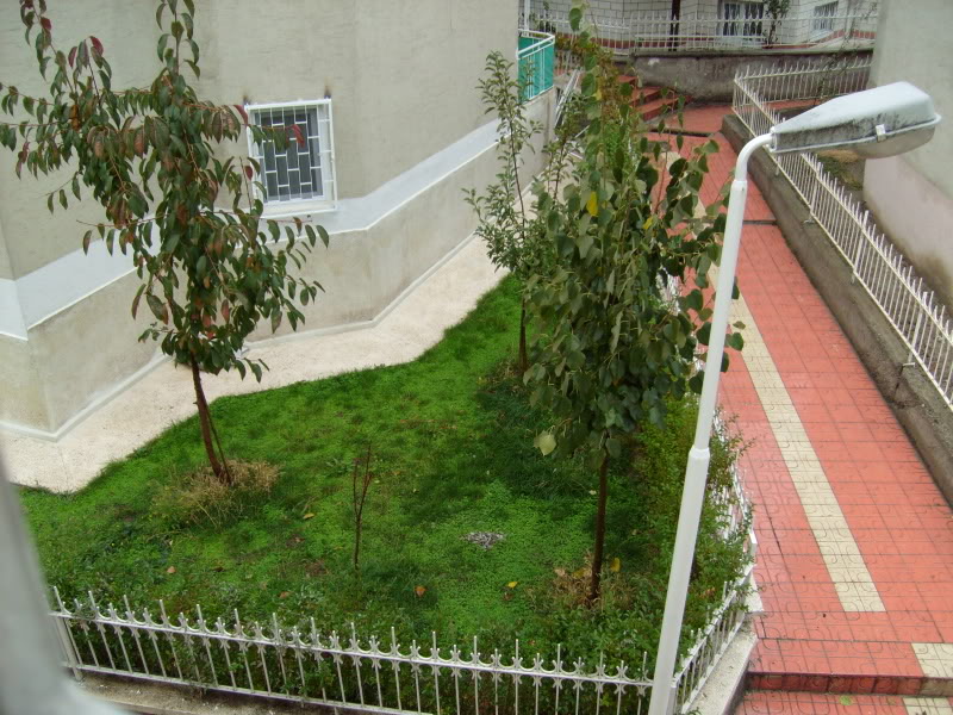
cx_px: 476
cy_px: 358
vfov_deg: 40.7
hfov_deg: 52.6
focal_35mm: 35
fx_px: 964
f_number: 2.8
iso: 80
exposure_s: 1/250
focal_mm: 5.8
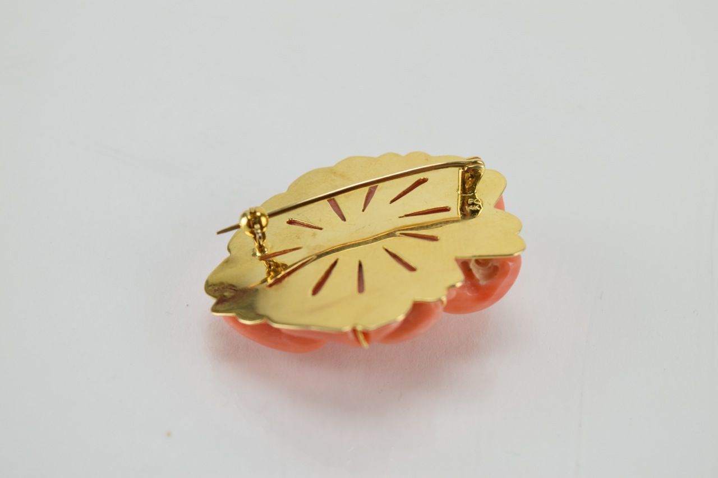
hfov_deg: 24.6
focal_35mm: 82
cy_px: 239
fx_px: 1645
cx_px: 359
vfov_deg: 16.5
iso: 800
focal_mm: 55
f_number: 7.1
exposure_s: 1/125
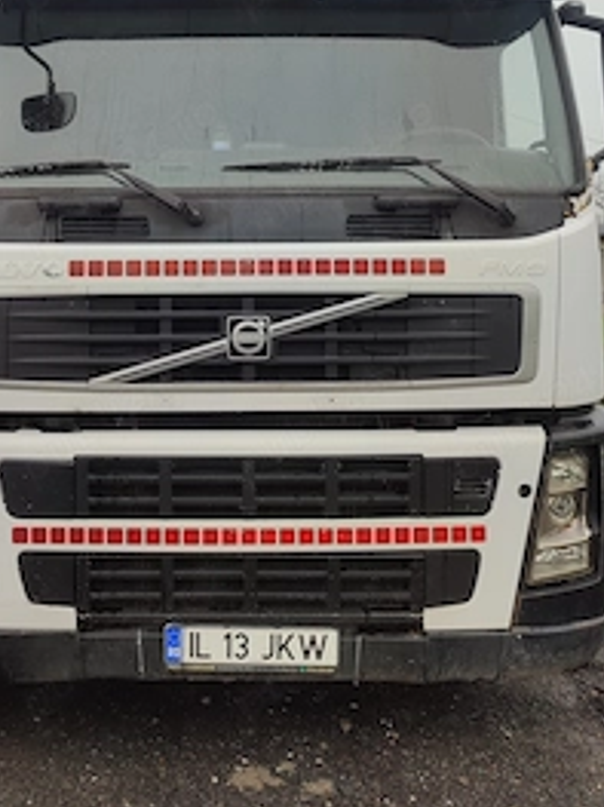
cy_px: 224
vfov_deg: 47.6
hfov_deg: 37.5
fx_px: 885
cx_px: 227
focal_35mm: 38
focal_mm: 6.04
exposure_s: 1/121
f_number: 1.9
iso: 50
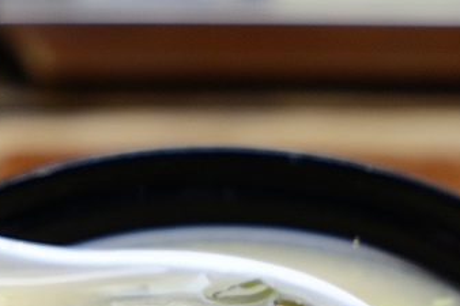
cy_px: 319
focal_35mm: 180
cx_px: 219
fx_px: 2299
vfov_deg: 7.6
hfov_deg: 11.4
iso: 640
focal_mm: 50.5
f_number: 4
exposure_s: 1/15
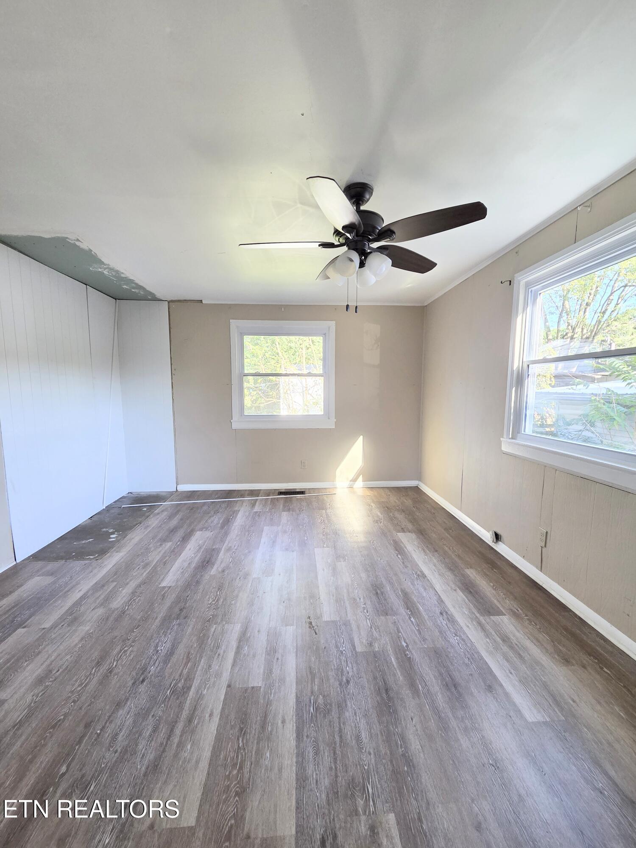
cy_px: 424
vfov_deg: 106.2
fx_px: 318
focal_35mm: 13
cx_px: 318
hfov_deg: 89.9
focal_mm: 2.2
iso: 160
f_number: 2.2
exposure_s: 1/60
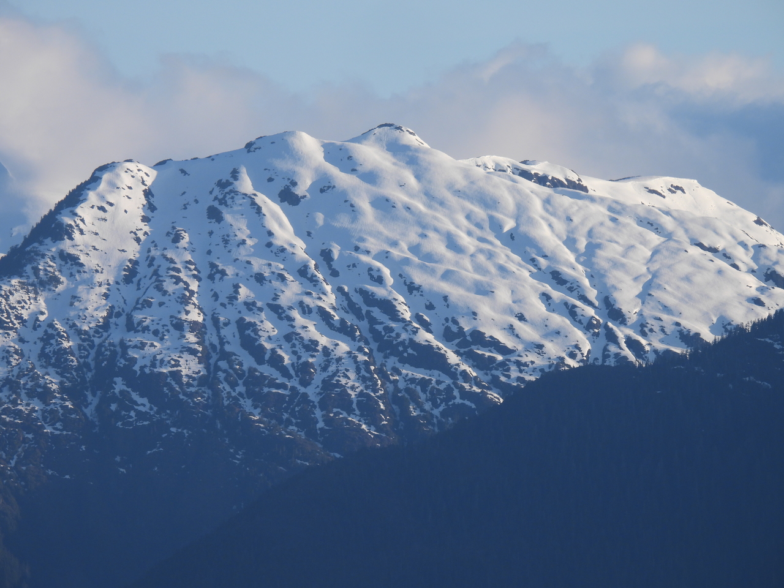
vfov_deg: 3.0
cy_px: 294
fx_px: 11324
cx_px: 392
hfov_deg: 4.0
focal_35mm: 500
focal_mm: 89.2
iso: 100
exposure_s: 1/500
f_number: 5
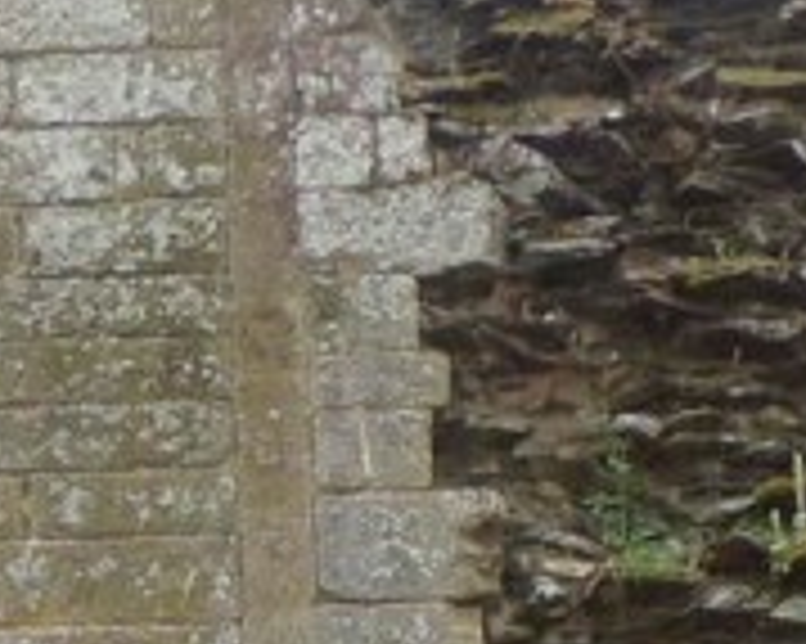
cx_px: -360
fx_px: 3195
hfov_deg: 13.6
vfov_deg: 11.3
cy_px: 761
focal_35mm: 134
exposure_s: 1/34
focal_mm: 4.3
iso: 80
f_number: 4.3
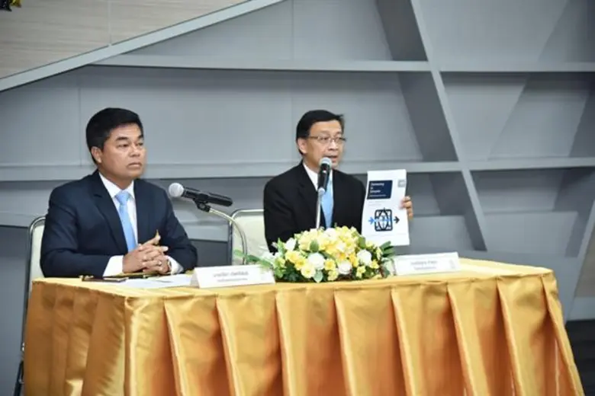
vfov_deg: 13.0
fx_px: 1735
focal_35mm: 105
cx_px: 298
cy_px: 198
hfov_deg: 19.5
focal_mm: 105
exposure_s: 1/125
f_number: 4
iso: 1600
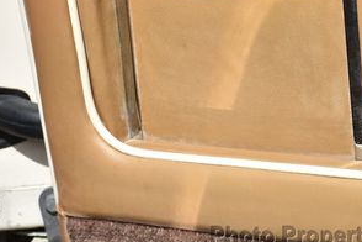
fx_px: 1579
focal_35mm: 157
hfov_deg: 13.0
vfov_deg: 8.7
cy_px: -5
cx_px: 310
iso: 160
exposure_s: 1/500
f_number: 8
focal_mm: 48
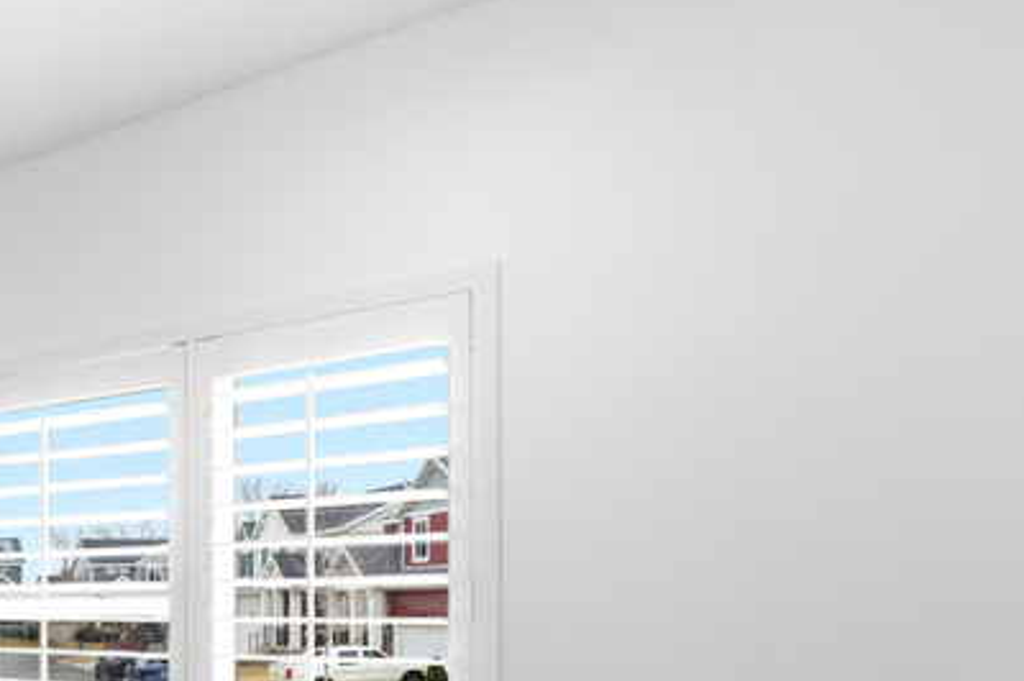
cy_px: 614
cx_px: -207
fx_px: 1165
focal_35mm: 41
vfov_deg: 31.1
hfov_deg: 36.5
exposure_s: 1/640
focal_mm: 16
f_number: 8
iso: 800
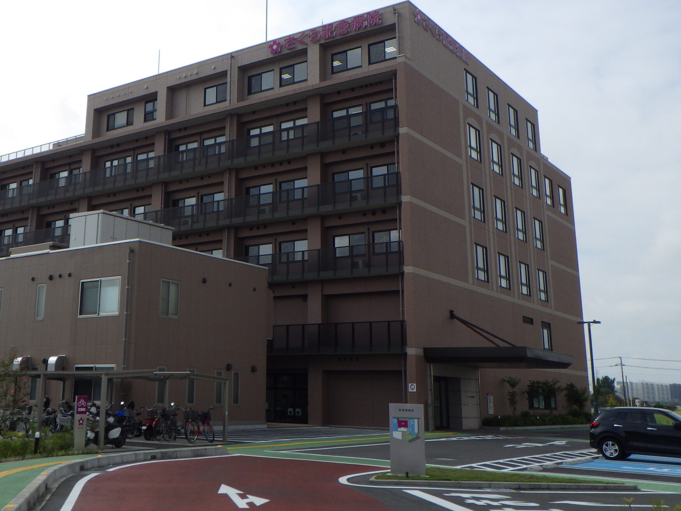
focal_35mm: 41
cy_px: 182
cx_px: 231
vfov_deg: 34.9
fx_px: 807
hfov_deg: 45.1
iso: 125
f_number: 4.2
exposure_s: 1/1000
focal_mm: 5
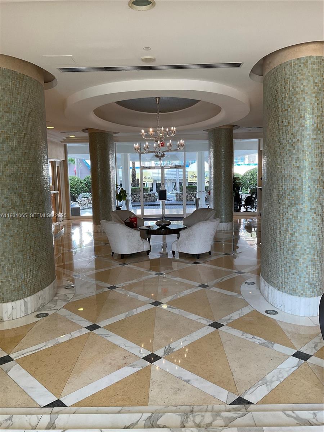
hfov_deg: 48.2
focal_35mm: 29
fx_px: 362
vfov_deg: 61.7
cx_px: 162
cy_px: 216
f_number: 1.8
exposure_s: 1/120
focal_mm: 3
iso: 50
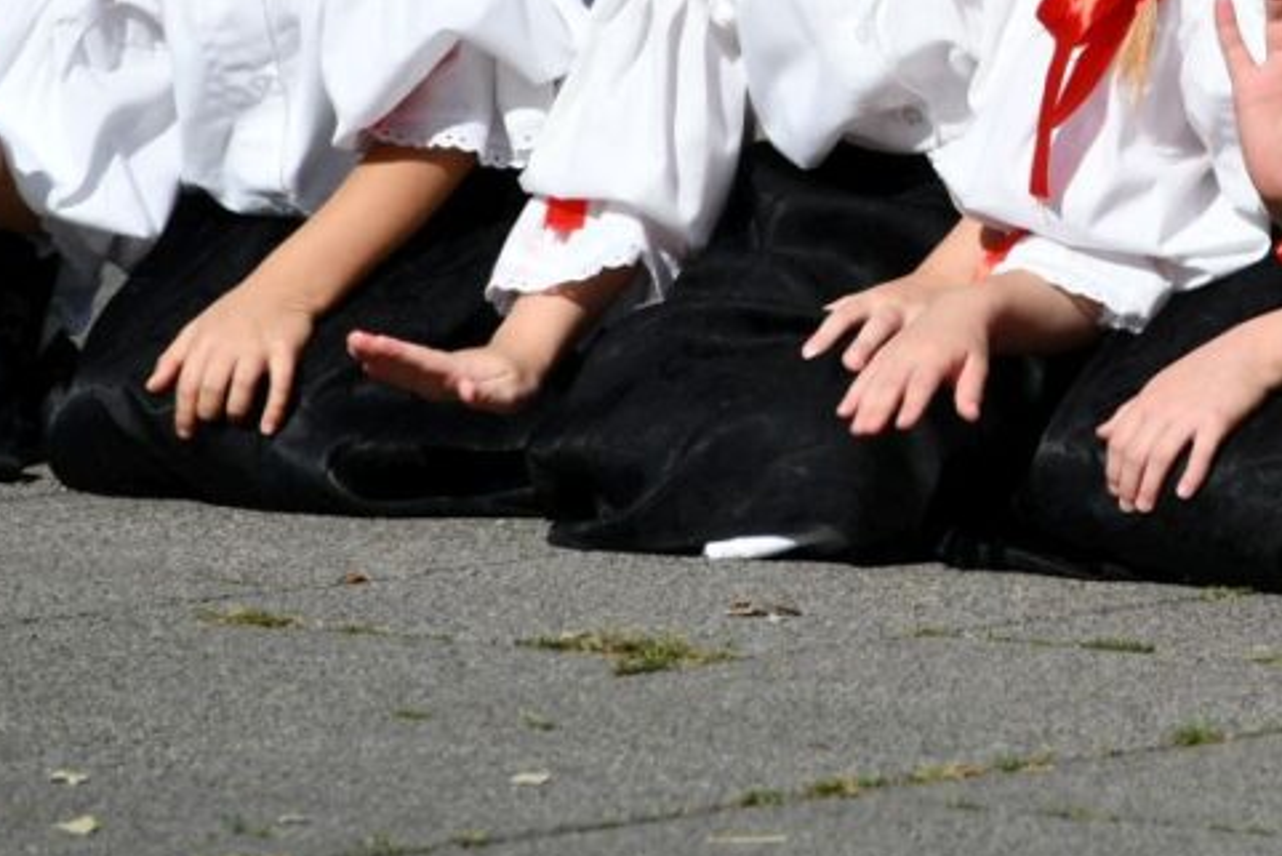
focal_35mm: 550
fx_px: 19591
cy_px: -184
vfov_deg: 2.5
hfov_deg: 3.7
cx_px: 1343
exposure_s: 1/640
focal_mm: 140
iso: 100
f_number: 9
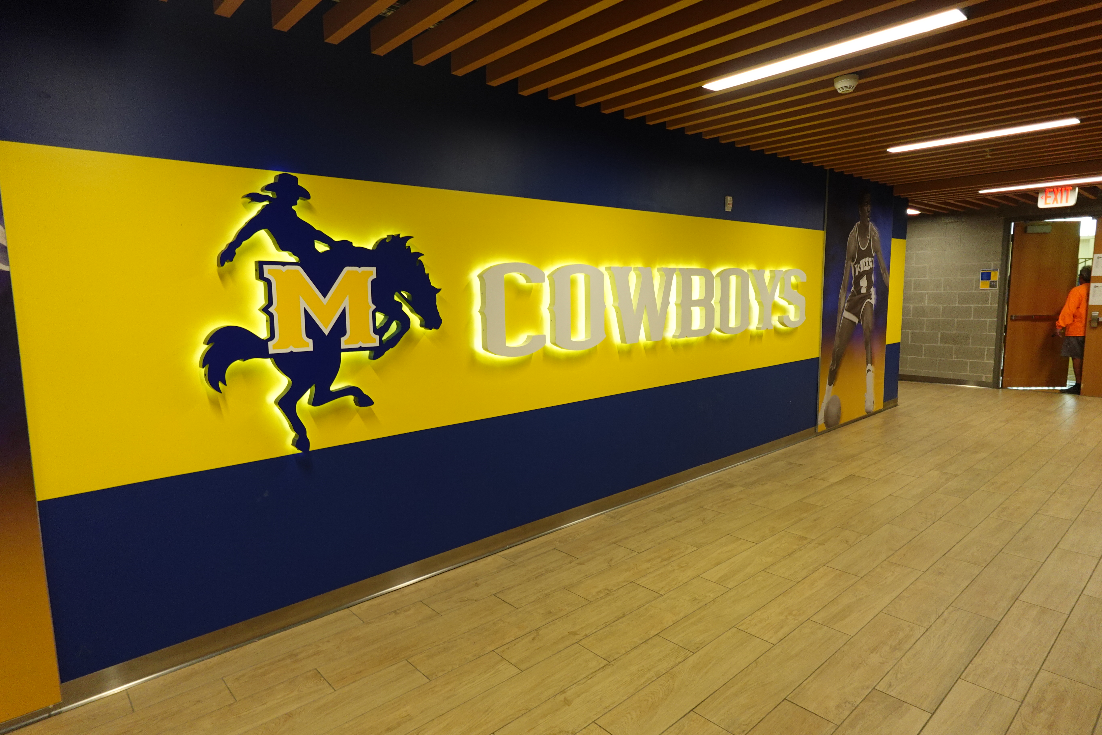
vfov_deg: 61.9
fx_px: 612
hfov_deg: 84.0
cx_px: 551
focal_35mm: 20
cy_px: 368
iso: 400
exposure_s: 1/80
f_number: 2
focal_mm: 7.6
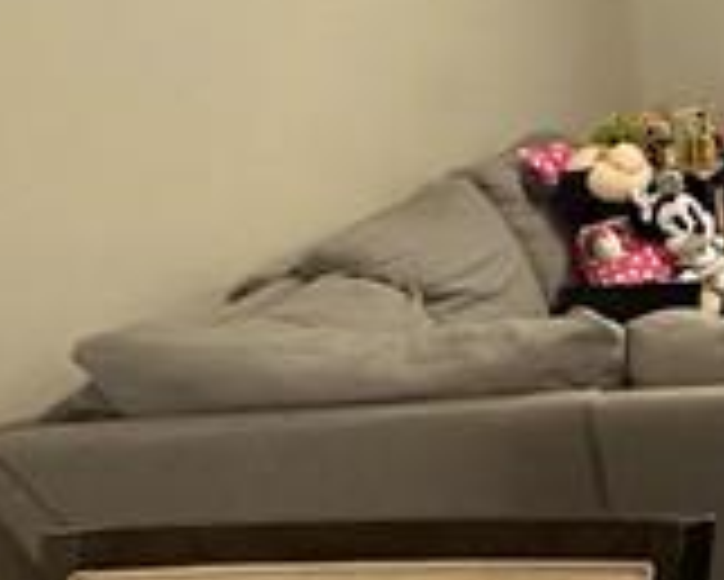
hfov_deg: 21.1
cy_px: 94
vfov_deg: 22.1
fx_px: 1458
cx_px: 1219
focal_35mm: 68
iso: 250
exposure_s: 1/120
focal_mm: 2.22
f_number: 2.2
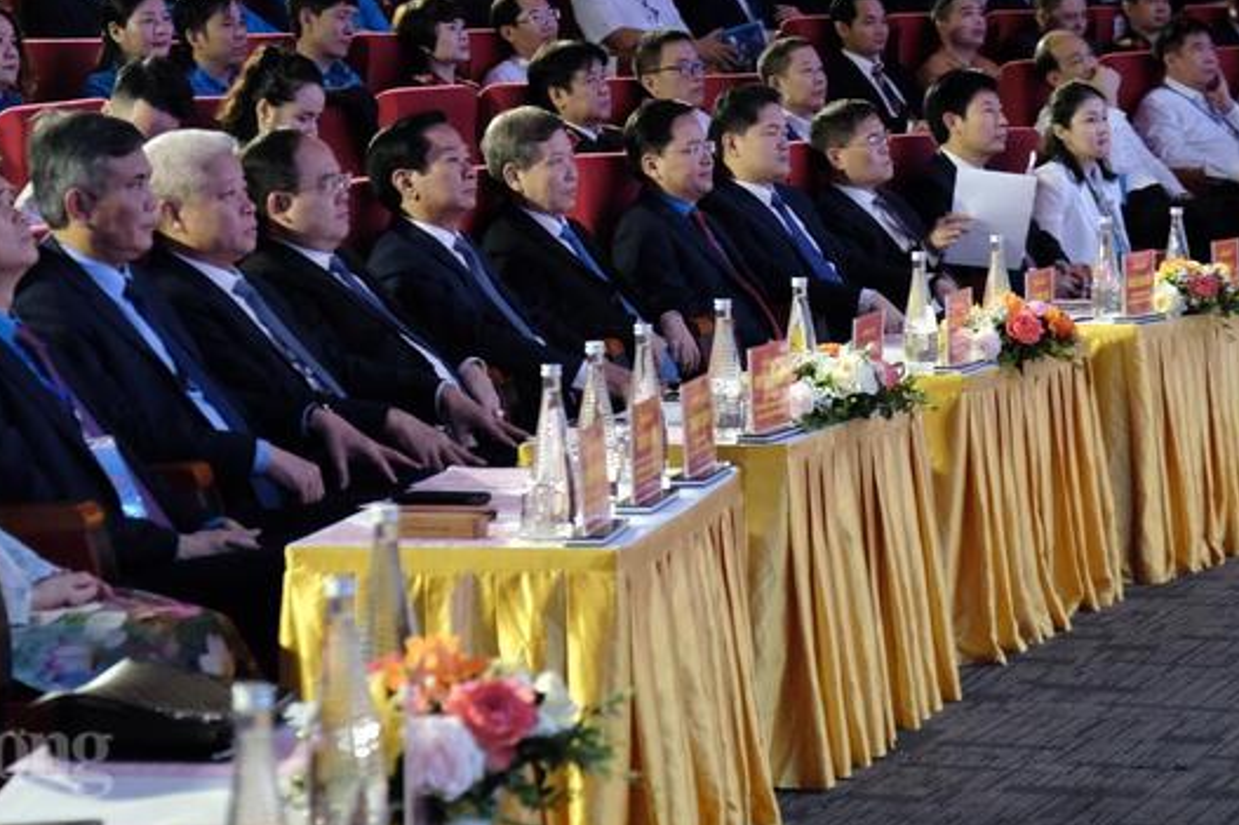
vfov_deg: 11.4
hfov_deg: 17.1
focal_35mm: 120
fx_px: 4128
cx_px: 548
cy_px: 236
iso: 4000
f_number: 4
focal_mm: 52.7
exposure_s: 1/125
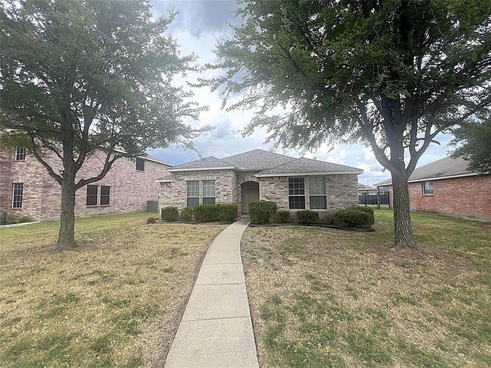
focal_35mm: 13
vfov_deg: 89.9
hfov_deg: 106.2
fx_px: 184
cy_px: 184
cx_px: 246
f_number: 1.8
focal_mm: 1.57
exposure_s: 1/758
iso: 32
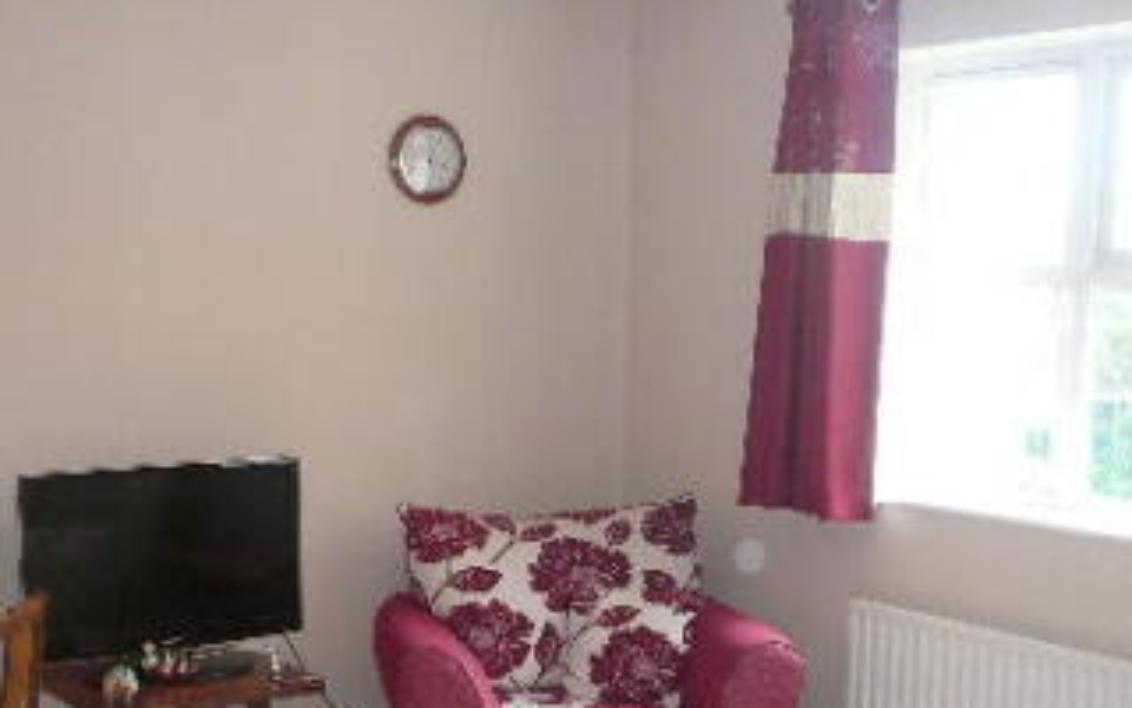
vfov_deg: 23.4
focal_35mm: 54
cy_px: 625
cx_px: 522
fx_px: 1666
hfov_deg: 37.5
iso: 160
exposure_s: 1/30
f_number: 2.8
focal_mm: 4.6
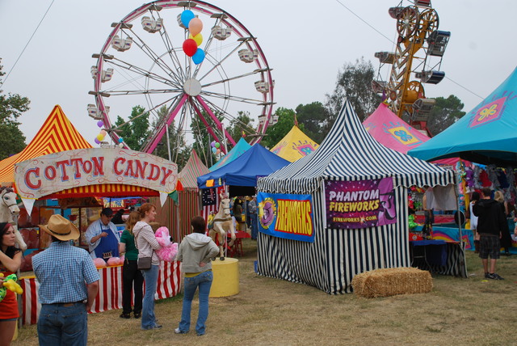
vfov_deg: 34.3
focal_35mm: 39
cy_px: 173
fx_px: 561
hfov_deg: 49.5
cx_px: 258
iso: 100
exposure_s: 1/160
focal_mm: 26
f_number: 6.3
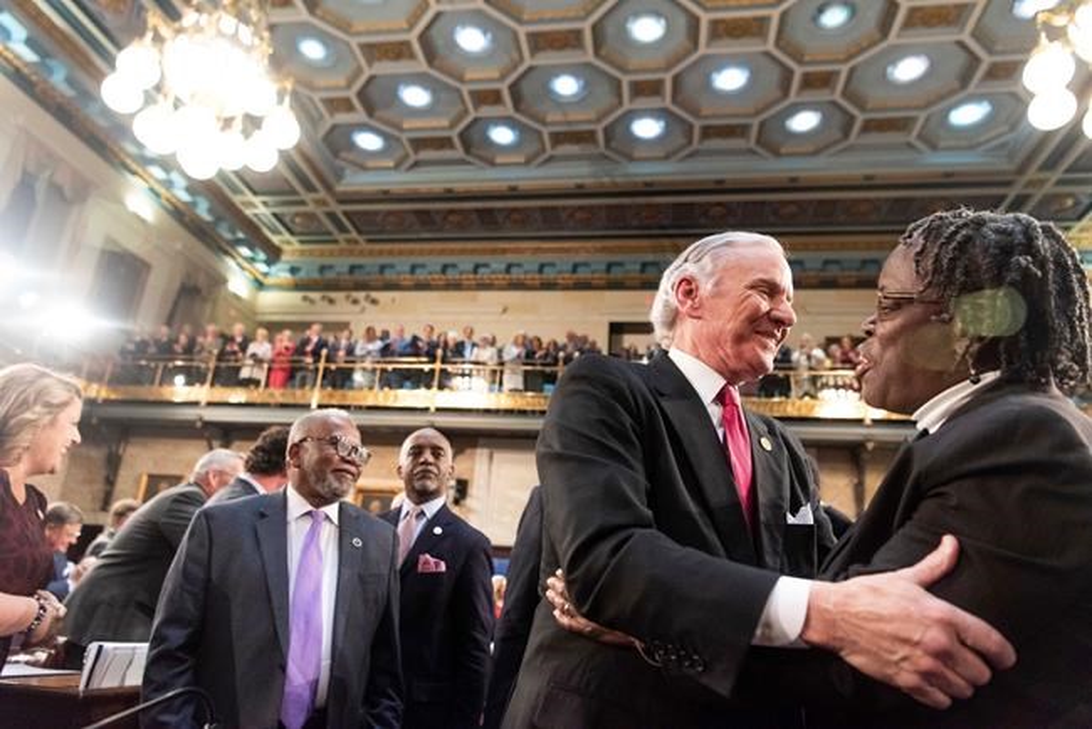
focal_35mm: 24
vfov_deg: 53.2
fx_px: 728
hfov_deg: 73.7
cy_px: 364
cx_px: 546
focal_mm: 24
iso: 5000
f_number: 3.5
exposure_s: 1/250
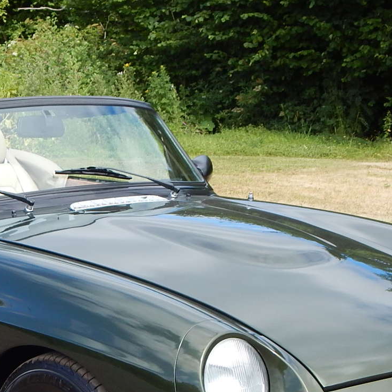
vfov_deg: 15.0
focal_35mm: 115
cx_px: 99
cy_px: 347
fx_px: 1473
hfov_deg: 15.1
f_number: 3.7
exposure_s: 1/500
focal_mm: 8.6
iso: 125
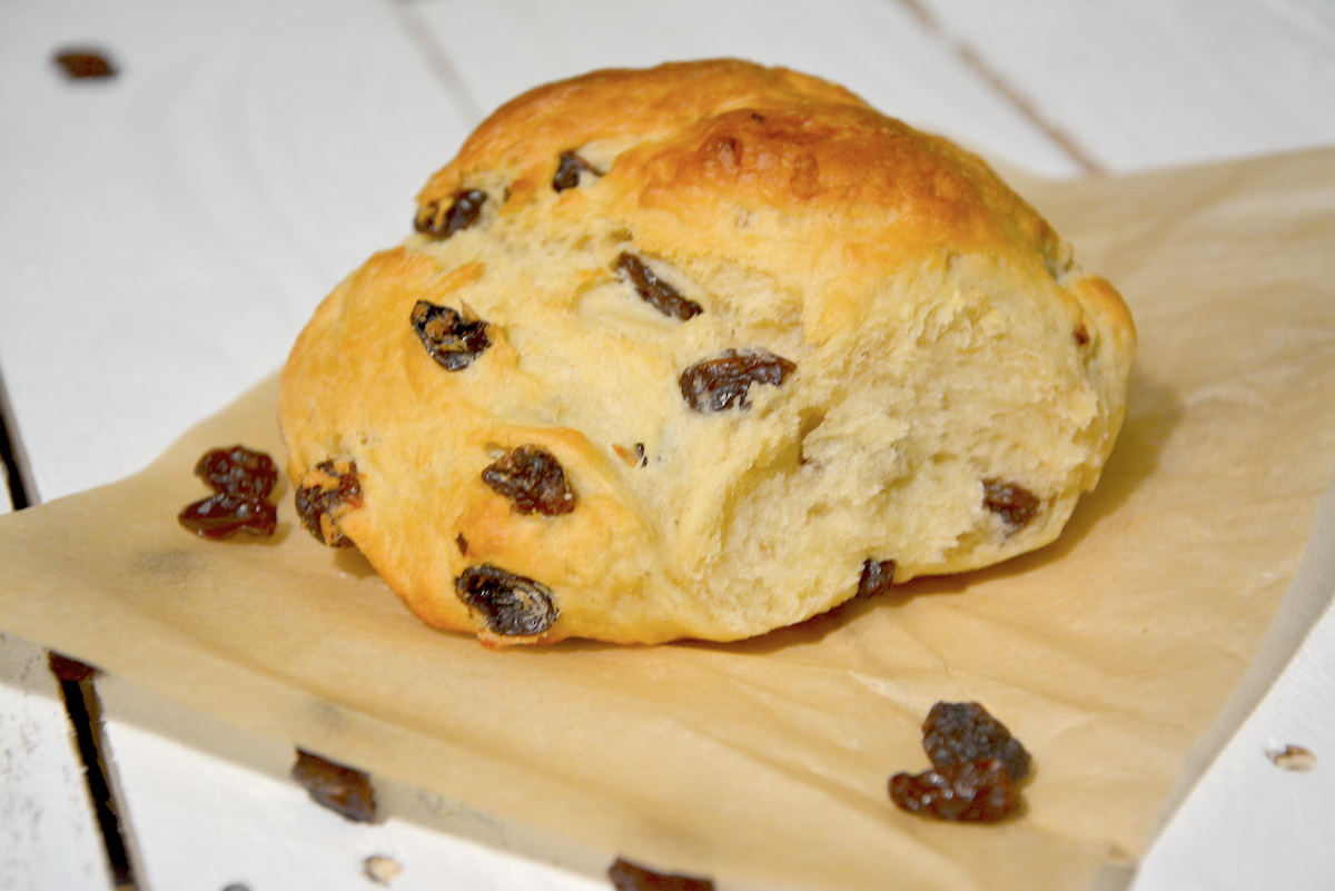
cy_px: 446
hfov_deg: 20.6
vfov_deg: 13.8
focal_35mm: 99
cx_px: 668
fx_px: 3672
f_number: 5.3
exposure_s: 1/30
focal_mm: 66
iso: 800
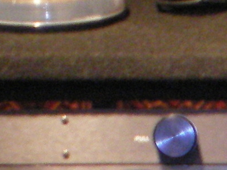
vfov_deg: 5.9
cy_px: 509
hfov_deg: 8.1
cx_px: 408
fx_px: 1541
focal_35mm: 235
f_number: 3.1
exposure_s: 1/4
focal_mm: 6.3
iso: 400
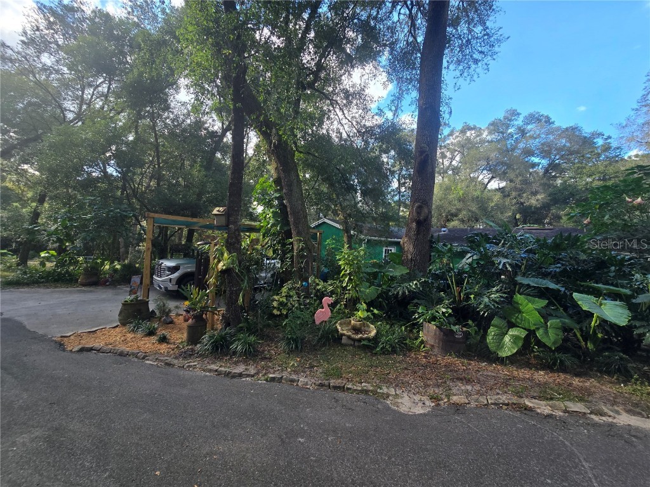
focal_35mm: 13
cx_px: 325
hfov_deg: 106.2
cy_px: 244
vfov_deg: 89.9
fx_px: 244
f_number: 2.2
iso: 50
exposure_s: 1/293
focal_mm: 2.2
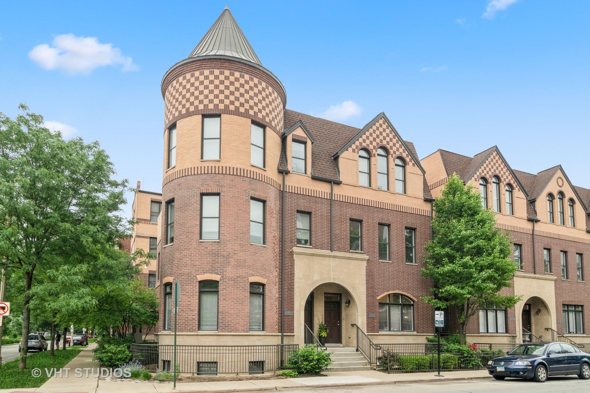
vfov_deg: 59.5
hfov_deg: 81.2
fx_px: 344
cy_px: 196
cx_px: 295
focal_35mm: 21
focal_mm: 14
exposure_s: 1/50
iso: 200
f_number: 8
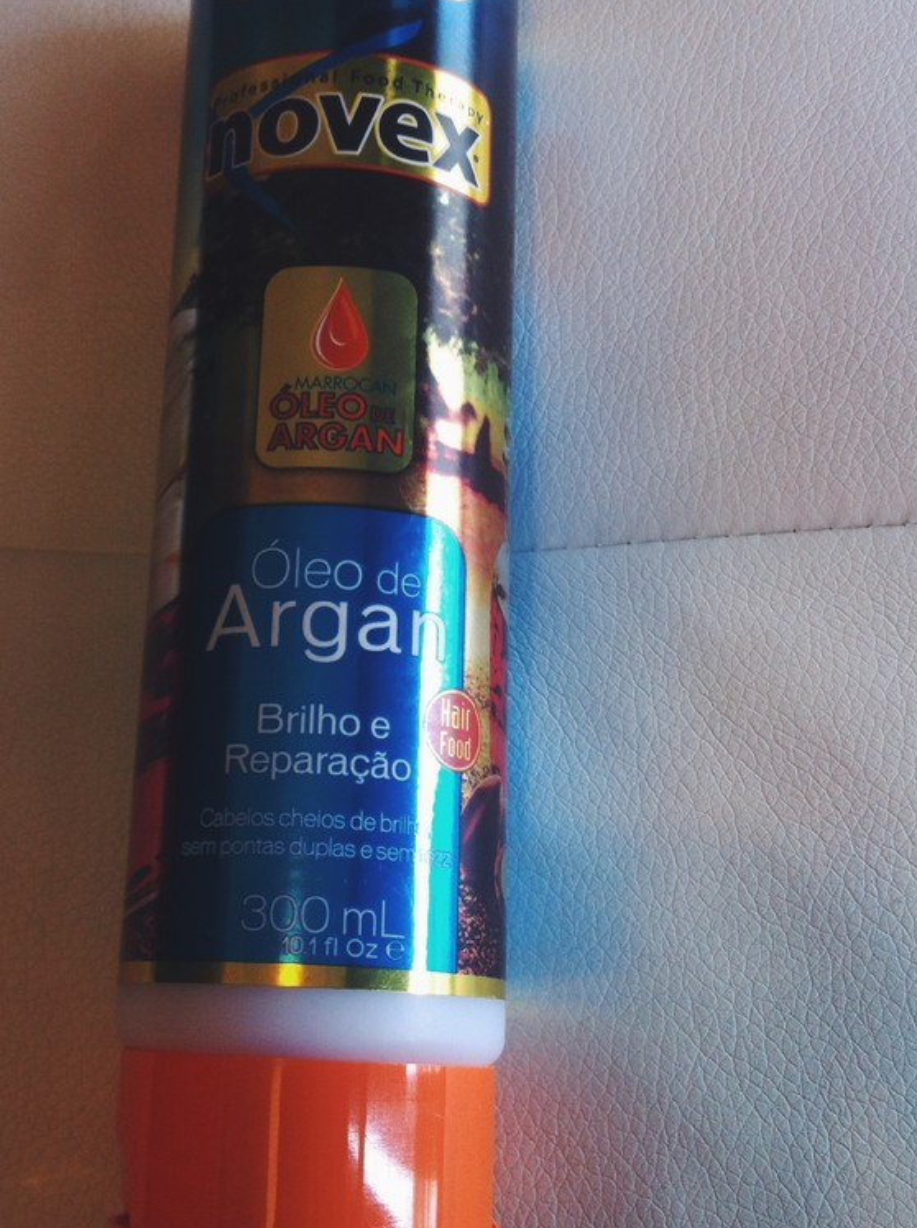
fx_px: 1594
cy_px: 626
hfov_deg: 32.0
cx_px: 353
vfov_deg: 42.1
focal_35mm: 45
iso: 80
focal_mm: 3.85
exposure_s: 1/20
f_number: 2.8
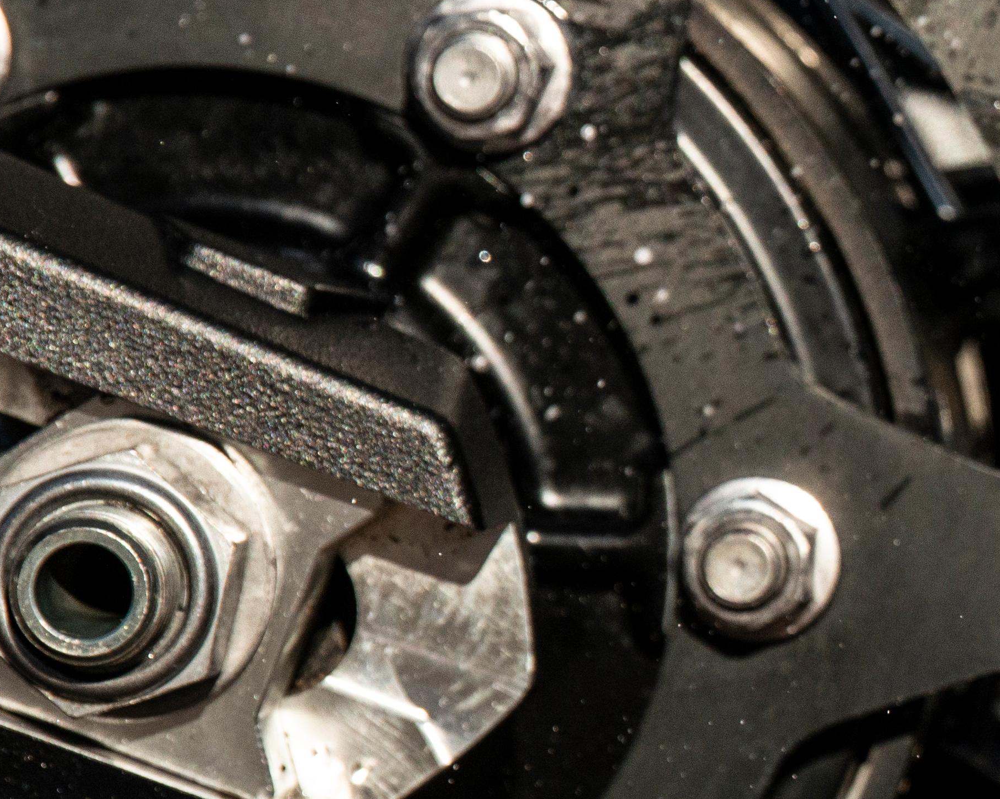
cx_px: 1950
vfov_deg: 2.2
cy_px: 524
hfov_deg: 2.7
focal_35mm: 707
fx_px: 20922
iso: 800
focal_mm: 185
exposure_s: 1/5000
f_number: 5.6
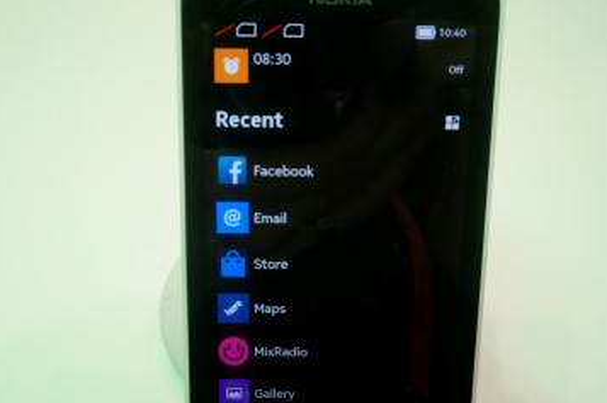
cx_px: 309
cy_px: 226
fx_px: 707
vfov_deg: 31.8
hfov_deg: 46.5
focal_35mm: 42
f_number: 8
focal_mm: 20
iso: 400
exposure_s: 1/40
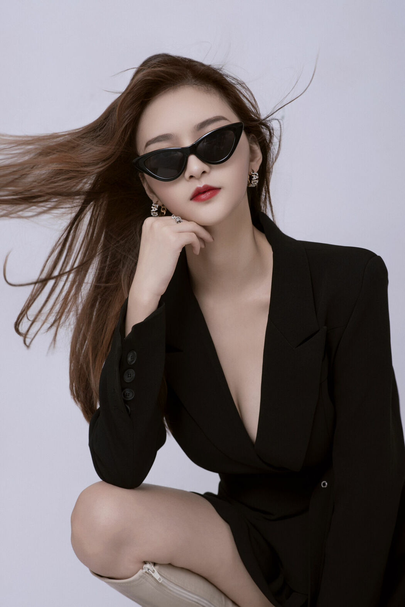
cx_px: 202
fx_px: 1434
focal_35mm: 85
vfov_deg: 23.9
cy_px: 304
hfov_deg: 16.1
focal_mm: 85
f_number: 9
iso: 100
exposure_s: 1/160
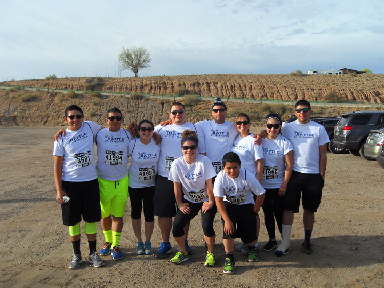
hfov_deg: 52.6
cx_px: 192
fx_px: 388
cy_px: 144
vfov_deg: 40.7
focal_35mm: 35
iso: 80
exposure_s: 1/180
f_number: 8.2
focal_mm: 6.3
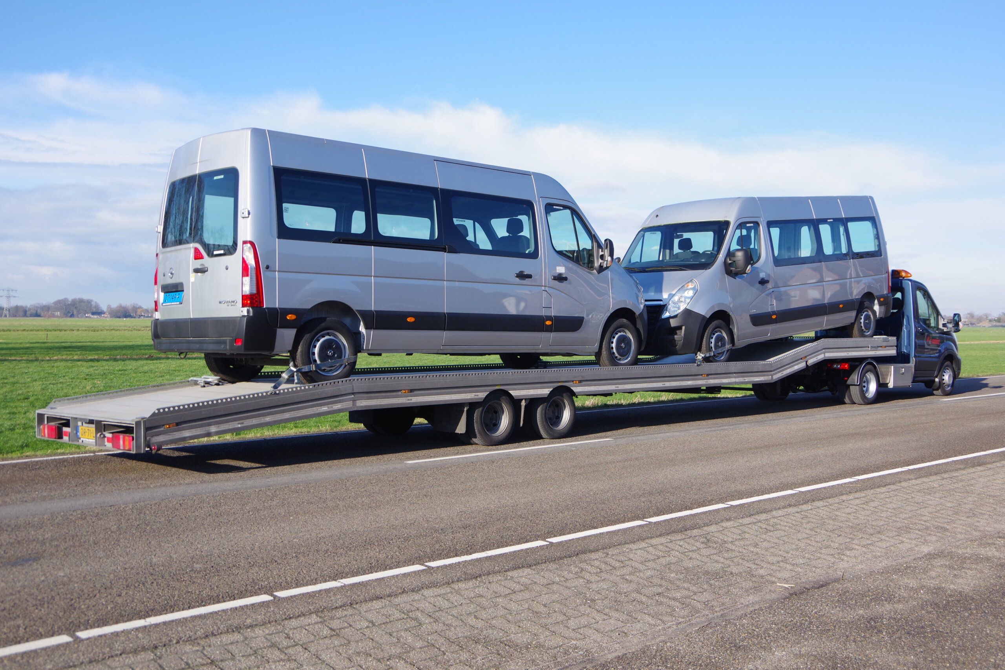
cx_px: 502
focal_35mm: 36
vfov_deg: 36.9
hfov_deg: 53.1
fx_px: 1005
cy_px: 335
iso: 200
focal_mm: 24
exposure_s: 1/400
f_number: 5
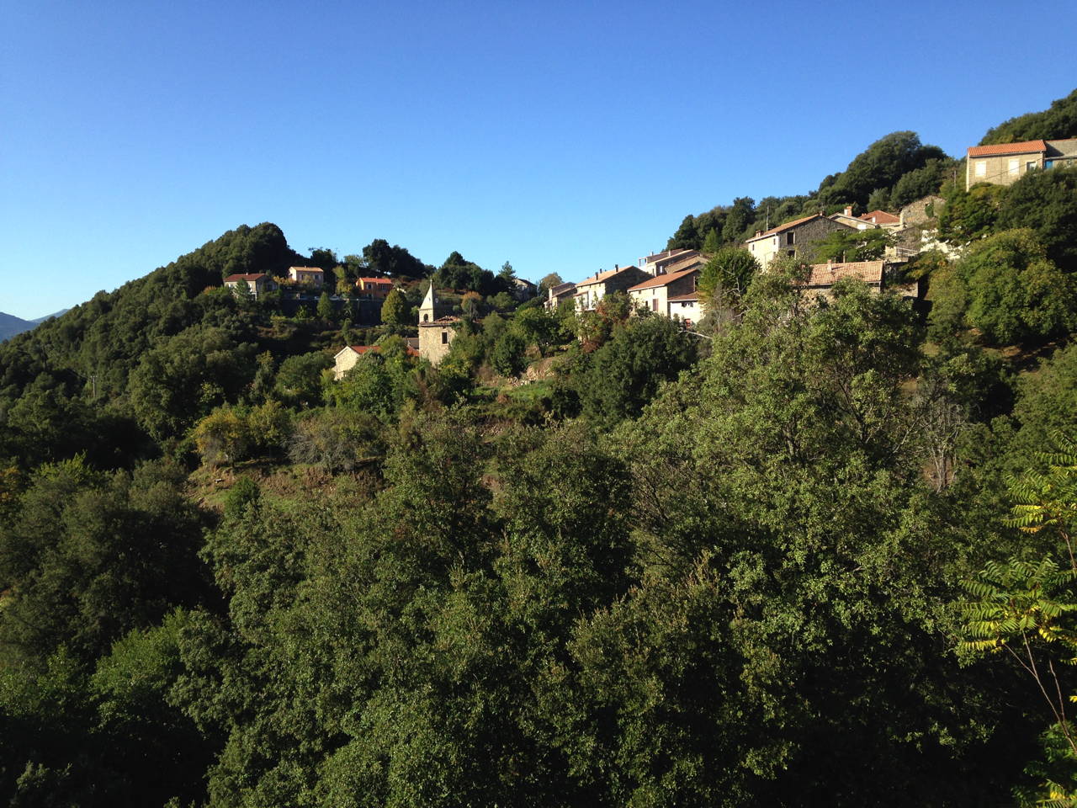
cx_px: 538
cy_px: 404
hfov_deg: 55.4
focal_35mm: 33
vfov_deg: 42.9
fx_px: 1027
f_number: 2.4
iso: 50
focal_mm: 4.12
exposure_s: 1/889
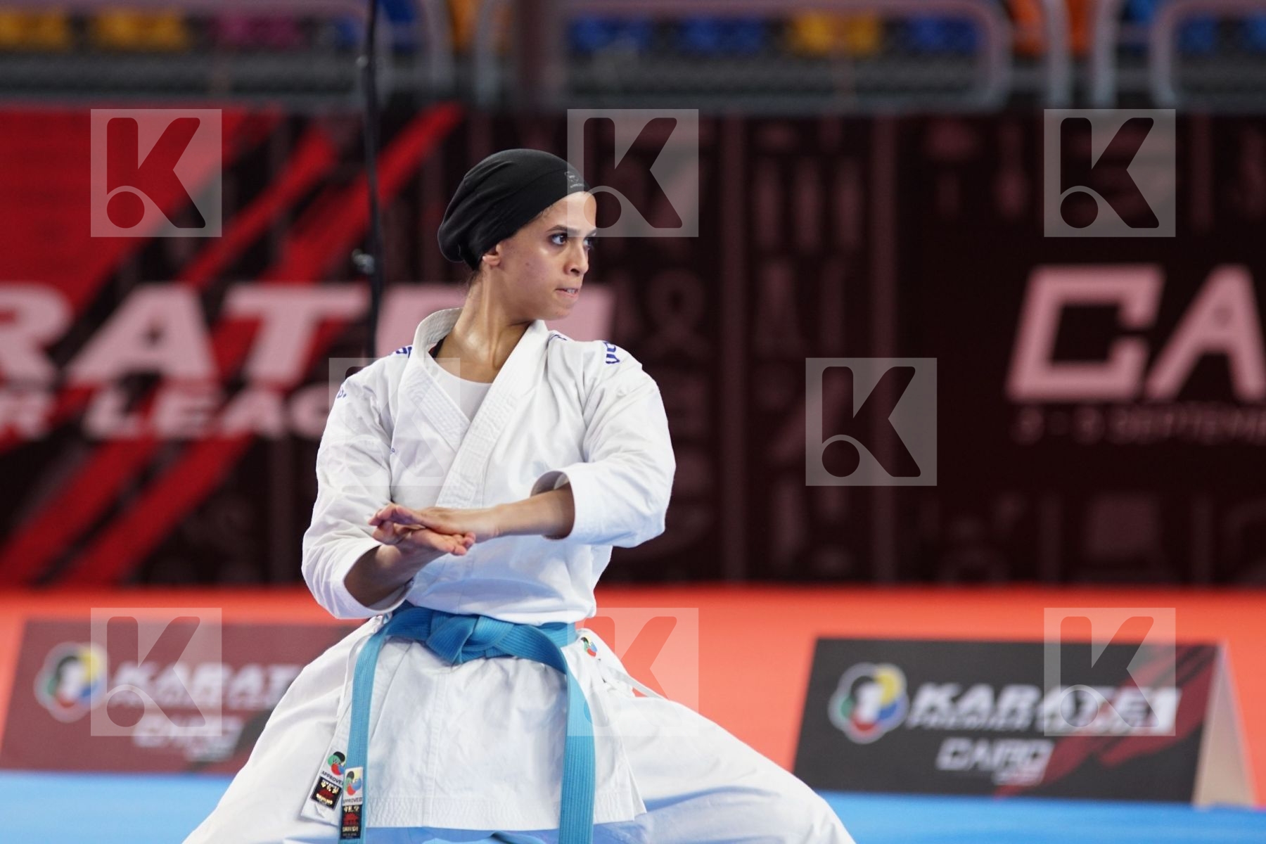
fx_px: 10549
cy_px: 422
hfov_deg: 6.9
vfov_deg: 4.6
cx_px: 633
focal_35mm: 300
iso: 640
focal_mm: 200
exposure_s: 1/250
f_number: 3.2
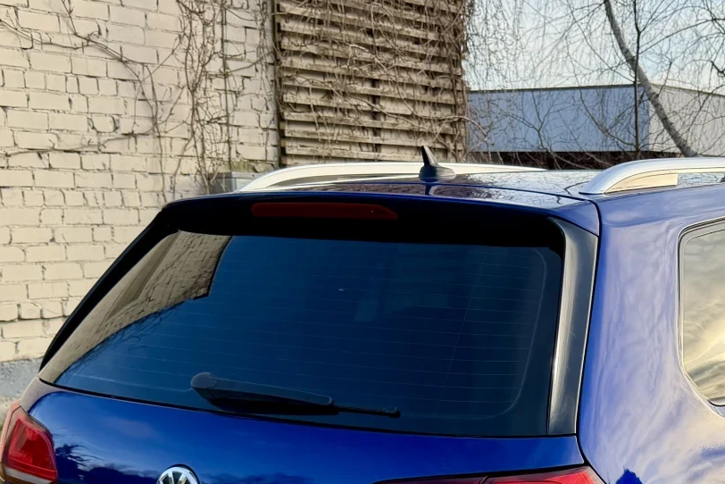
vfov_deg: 21.6
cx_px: 581
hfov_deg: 33.0
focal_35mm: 59
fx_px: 1189
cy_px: 555
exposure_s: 1/1005
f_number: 1.78
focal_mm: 6.76
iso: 100
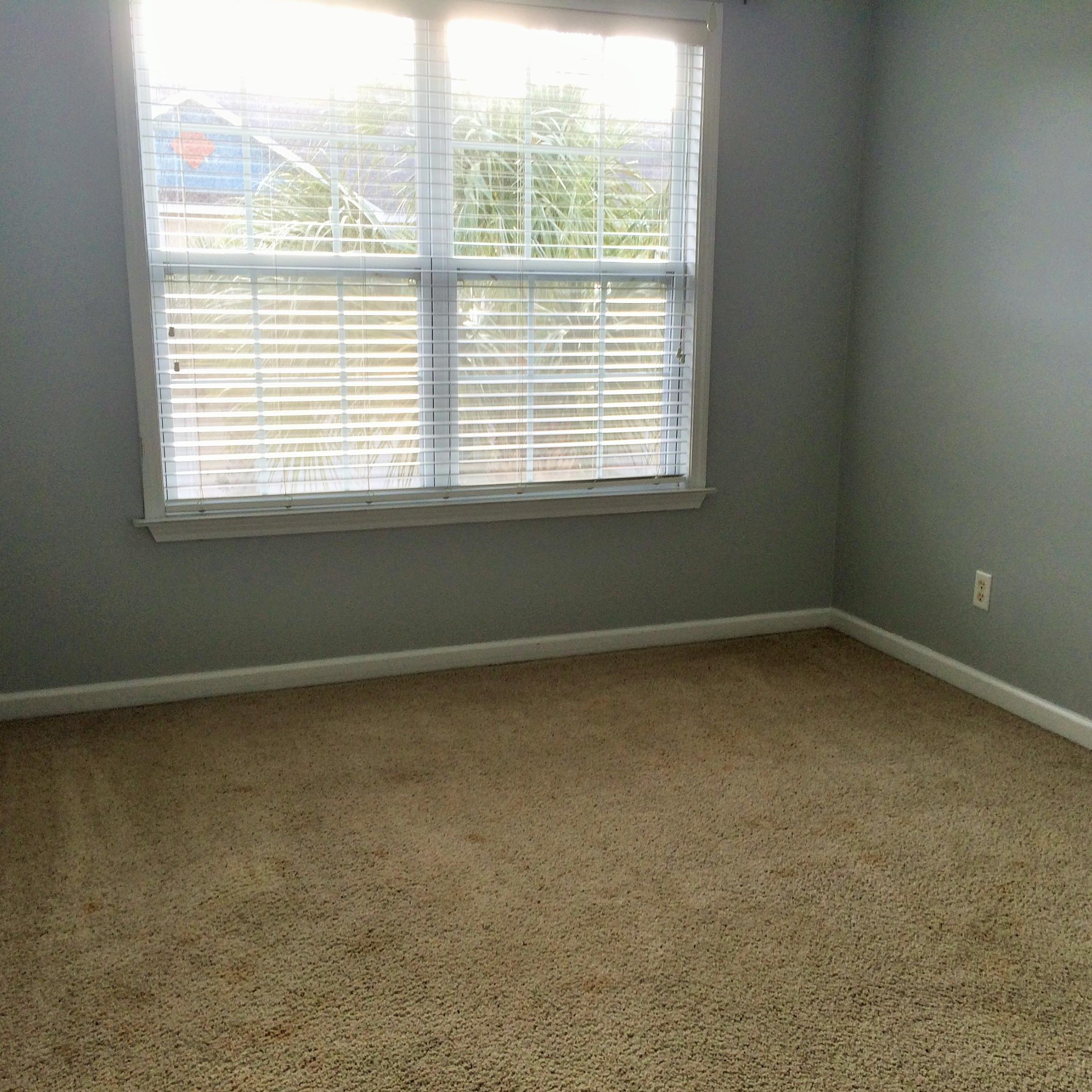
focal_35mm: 35
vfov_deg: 47.2
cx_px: 597
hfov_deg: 47.2
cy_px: 558
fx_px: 1249
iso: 32
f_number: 2.2
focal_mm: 4.15
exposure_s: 1/124
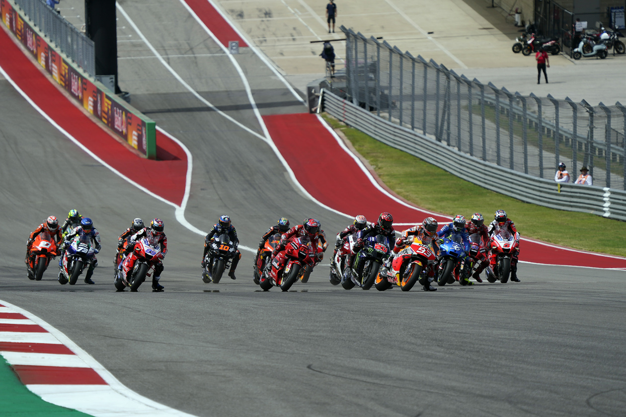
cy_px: 208
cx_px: 313
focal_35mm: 430
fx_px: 7477
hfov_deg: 4.8
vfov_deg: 3.2
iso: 200
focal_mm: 430
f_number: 6.3
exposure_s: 1/1600
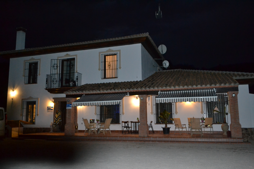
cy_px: 84
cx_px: 127
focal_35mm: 33
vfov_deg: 40.0
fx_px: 233
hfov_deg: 57.2
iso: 3200
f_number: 3.8
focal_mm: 22
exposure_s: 1/60
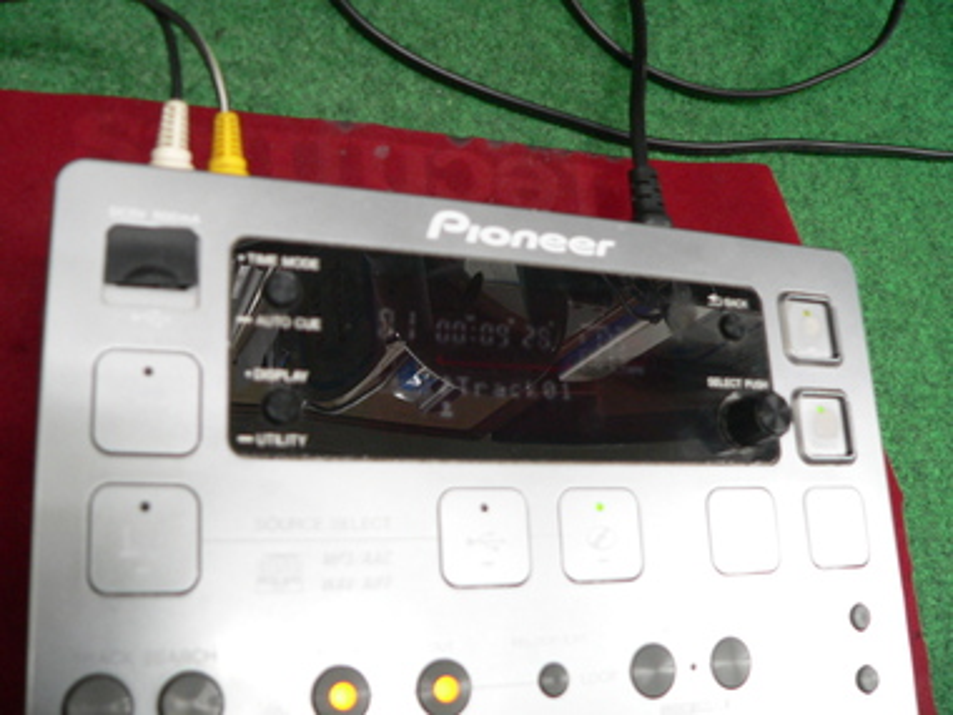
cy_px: 358
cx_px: 476
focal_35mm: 36
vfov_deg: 39.7
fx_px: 991
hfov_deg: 51.4
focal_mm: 6
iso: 200
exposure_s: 1/20
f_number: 2.8
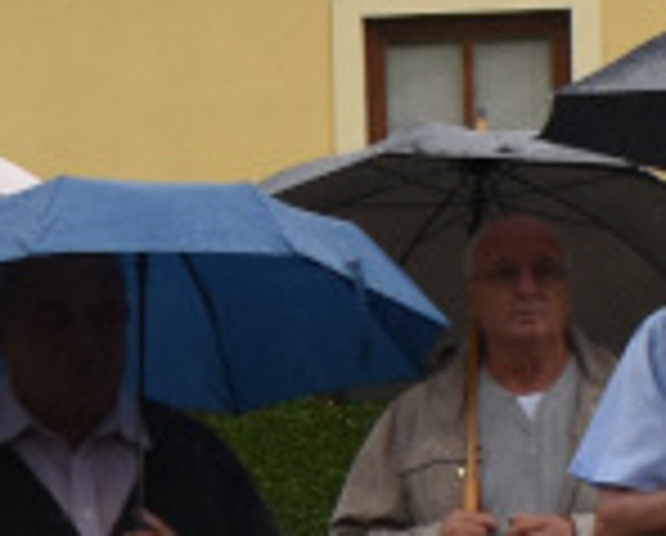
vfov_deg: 7.5
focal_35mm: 205
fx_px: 4049
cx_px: -4
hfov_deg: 9.3
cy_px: 725
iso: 400
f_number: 4
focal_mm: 18
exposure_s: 1/250
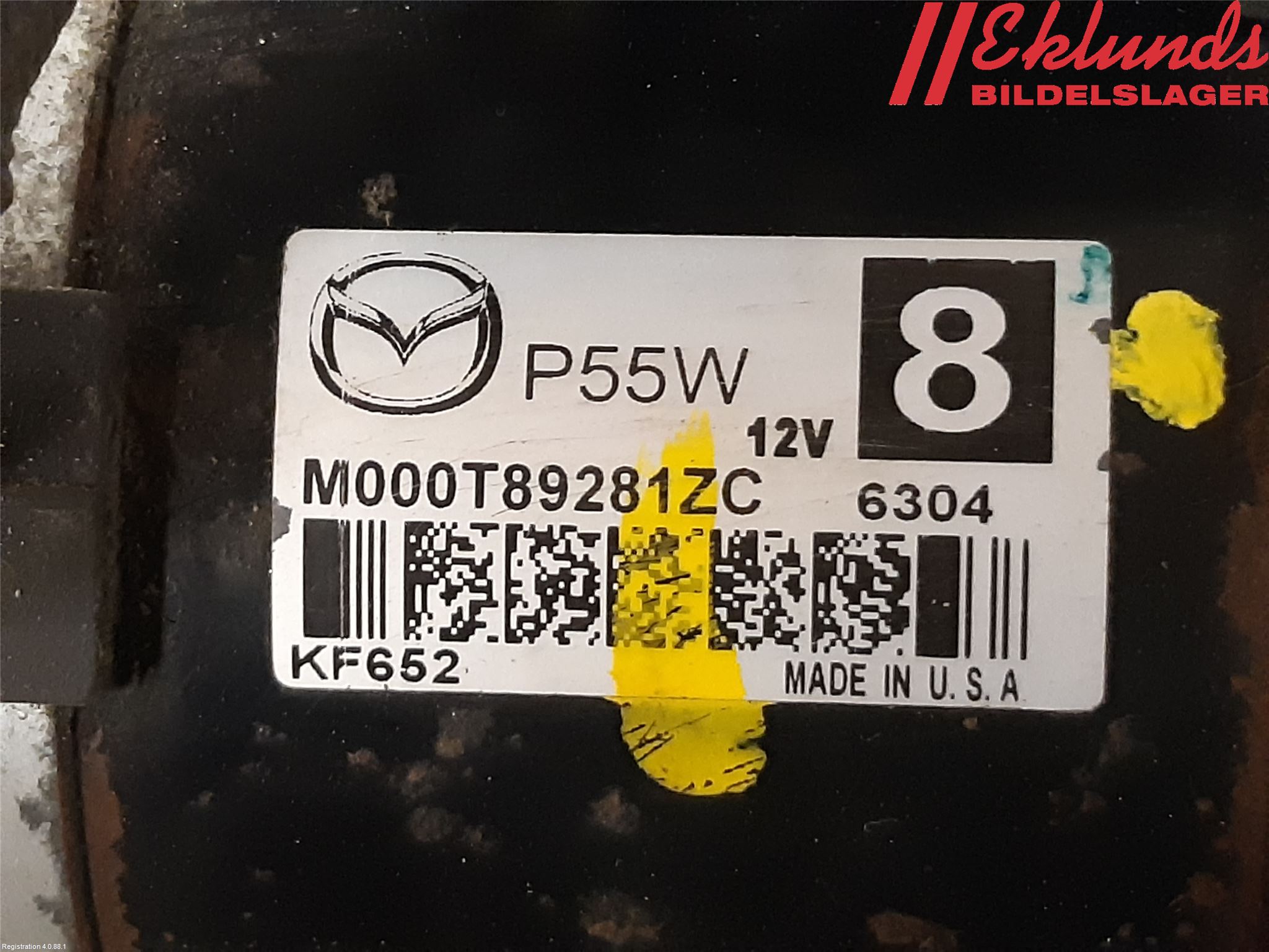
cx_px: 634
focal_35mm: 26
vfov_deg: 53.1
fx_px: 953
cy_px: 476
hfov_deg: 67.3
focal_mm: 3.93
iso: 500
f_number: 1.7
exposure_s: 1/25
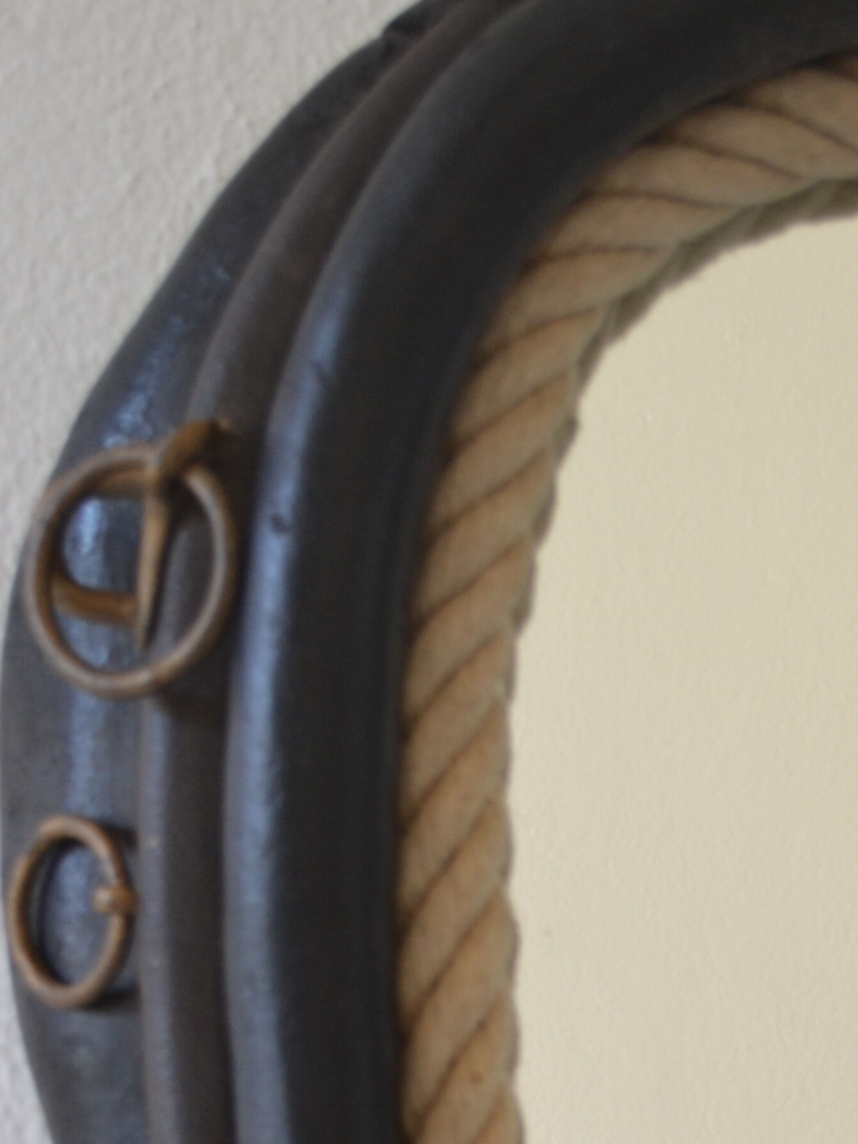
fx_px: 4396
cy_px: 1288
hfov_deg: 11.0
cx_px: 943
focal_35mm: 133
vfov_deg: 14.5
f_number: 5
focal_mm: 36
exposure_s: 1/20
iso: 400
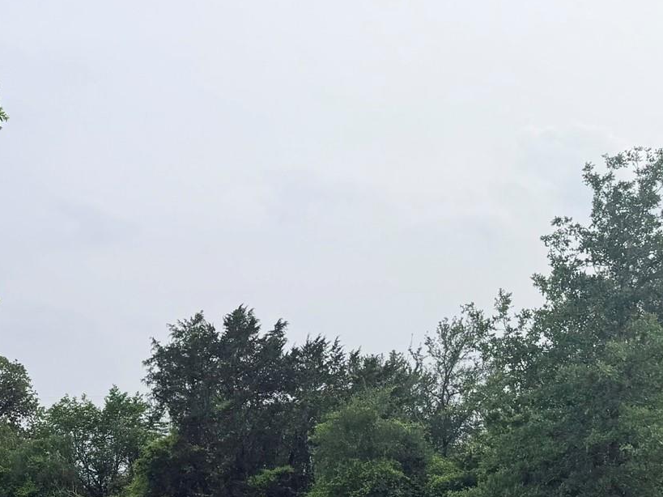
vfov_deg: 23.6
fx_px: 1149
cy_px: 474
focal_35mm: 60
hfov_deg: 30.6
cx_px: 49
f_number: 1.78
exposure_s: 1/3279
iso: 80
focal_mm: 6.76
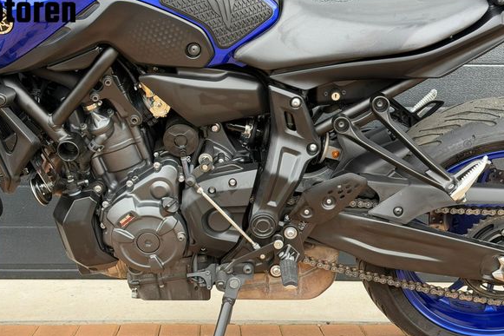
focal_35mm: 55
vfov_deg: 24.6
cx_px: 242
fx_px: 770
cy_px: 173
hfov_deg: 36.3
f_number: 1.78
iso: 80
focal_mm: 6.76
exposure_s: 1/147
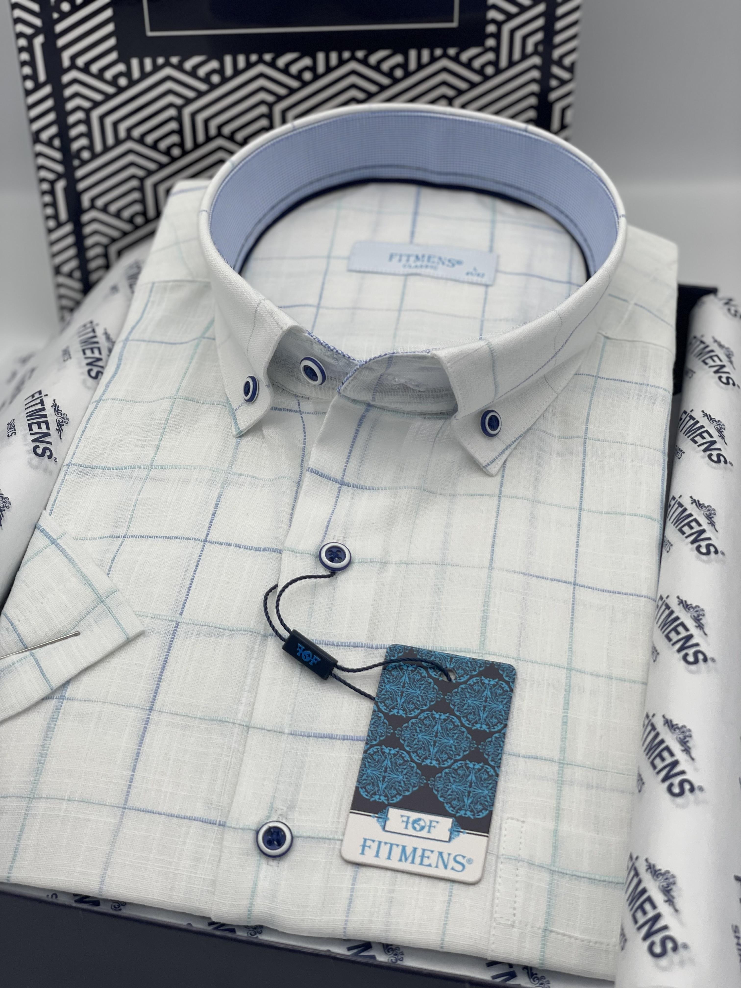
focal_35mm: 52
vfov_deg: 36.8
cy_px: 494
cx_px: 370
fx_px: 1484
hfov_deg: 28.0
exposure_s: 1/252
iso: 32
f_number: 2
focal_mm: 6
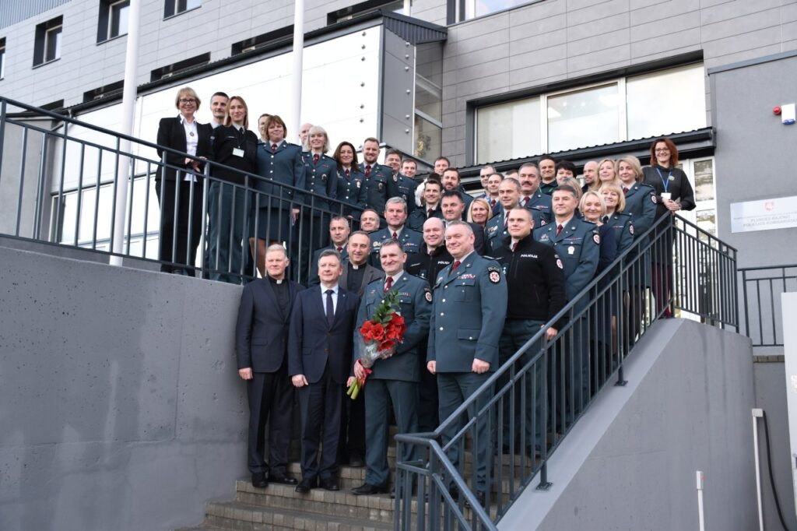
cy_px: 266
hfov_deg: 53.1
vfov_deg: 36.8
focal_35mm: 36
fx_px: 797
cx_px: 398
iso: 400
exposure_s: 1/80
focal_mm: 24
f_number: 4.5
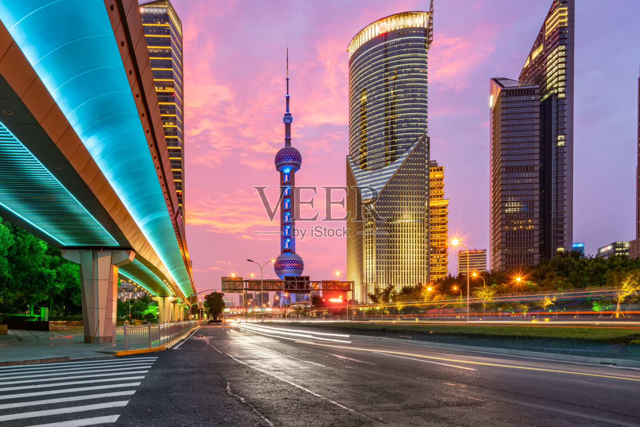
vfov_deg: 57.2
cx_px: 320
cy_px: 214
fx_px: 391
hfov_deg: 78.6
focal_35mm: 22
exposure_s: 5
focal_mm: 22
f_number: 16
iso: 100
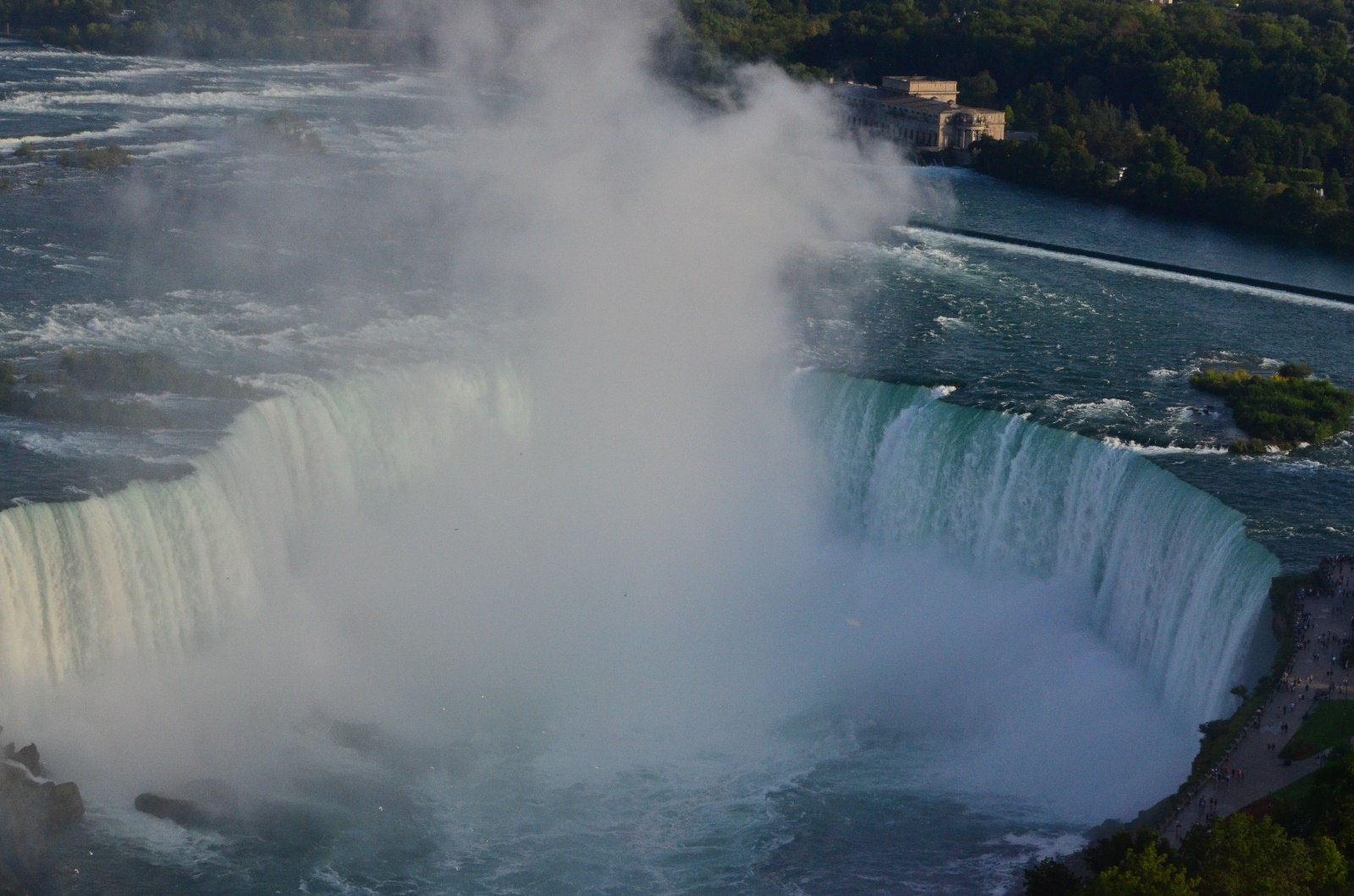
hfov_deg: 24.7
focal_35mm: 82
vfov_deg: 16.5
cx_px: 677
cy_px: 448
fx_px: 3096
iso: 1600
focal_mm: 55
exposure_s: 1/400
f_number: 11
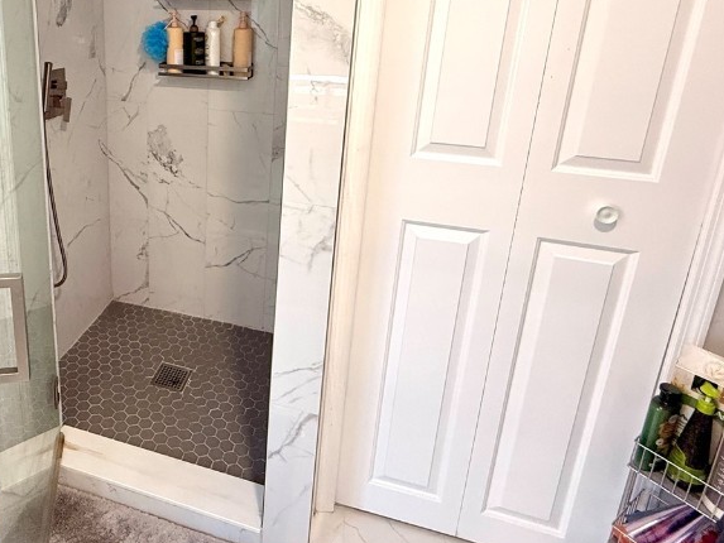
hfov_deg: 66.3
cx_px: 207
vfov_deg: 52.4
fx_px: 523
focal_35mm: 25
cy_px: 133
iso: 250
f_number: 2.2
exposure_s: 1/120
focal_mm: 2.22
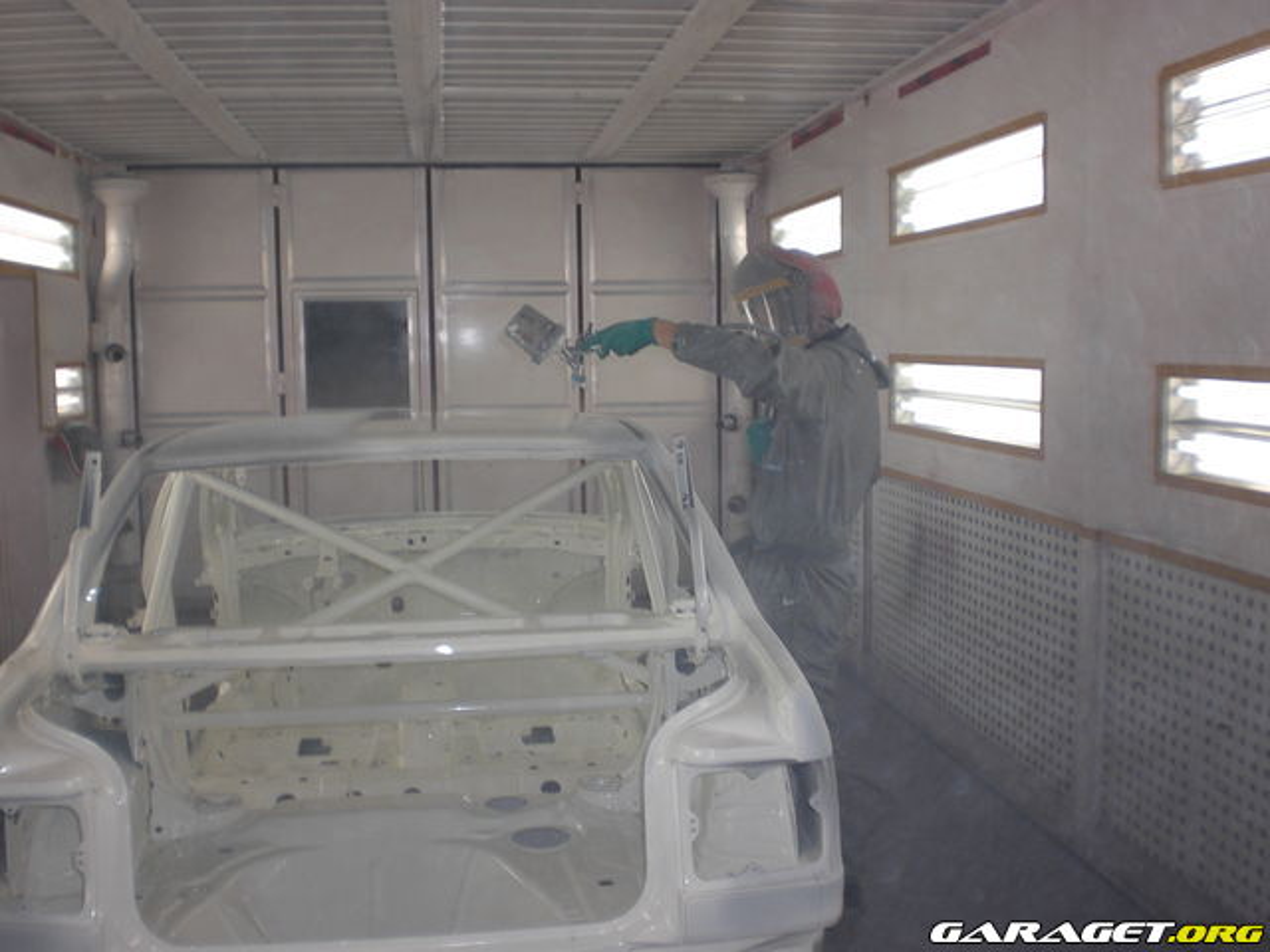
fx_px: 1321
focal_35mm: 36
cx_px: 635
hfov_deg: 51.4
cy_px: 476
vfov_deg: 39.7
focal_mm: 6.3
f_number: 3.1
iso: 50
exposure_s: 1/80
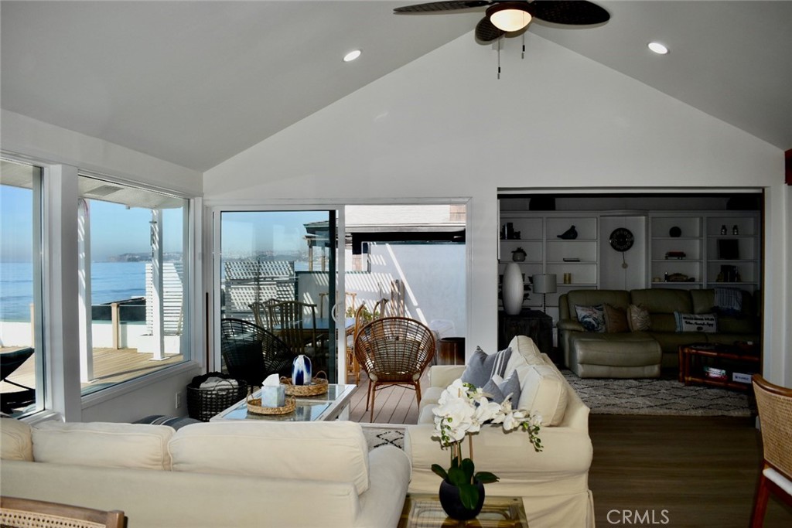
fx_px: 594
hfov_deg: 67.4
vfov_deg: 47.9
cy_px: 264
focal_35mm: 27
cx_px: 396
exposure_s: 1/200
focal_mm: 18
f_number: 5
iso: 100
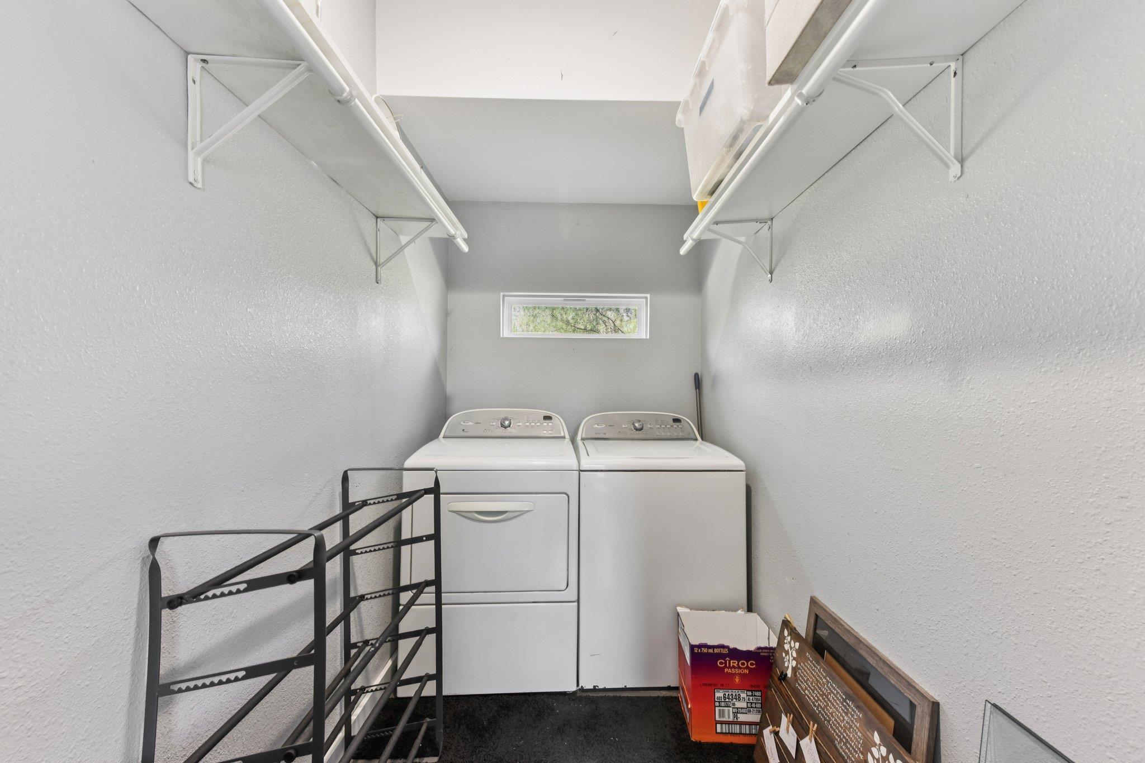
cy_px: 382
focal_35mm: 14
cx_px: 572
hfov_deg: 104.2
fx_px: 445
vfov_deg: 81.2
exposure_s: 1/10
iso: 400
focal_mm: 14
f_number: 8
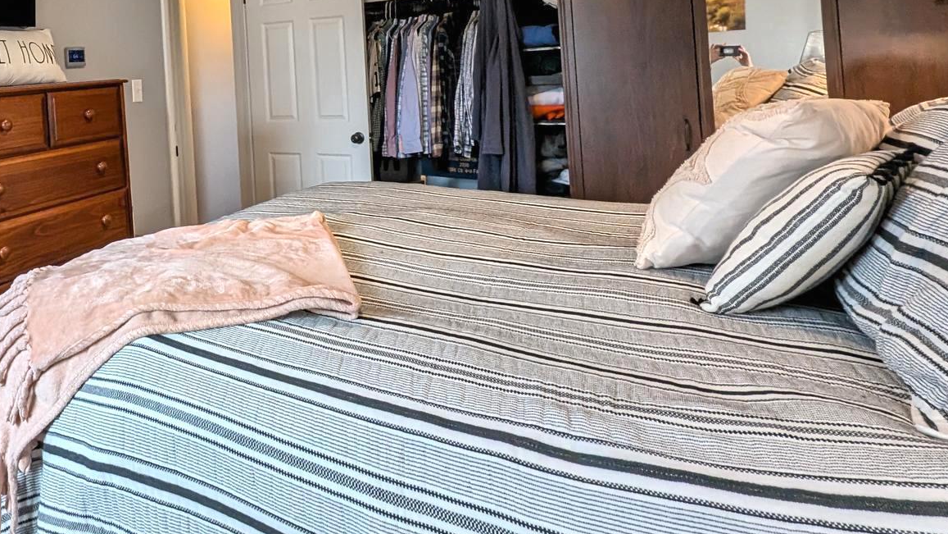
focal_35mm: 25
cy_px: 69
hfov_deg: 67.9
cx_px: 207
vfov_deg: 42.7
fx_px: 628
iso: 175
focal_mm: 1.95
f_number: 2.2
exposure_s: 1/40
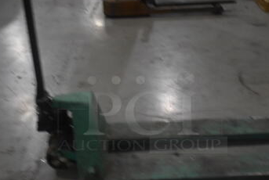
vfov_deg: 28.1
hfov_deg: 41.0
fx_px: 359
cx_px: 140
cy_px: 112
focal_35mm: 48
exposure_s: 1/30
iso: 1400
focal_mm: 18
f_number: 3.5
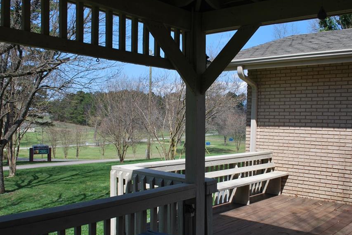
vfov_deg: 36.8
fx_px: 352
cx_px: 191
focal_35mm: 36
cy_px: 136
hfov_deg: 53.0
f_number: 8
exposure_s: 1/250
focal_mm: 20
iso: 100
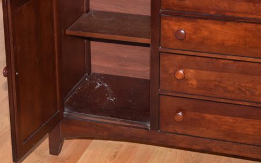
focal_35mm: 106
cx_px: 95
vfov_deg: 12.3
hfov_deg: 19.6
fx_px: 754
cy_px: 60
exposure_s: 1/125
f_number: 5.6
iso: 800
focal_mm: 50
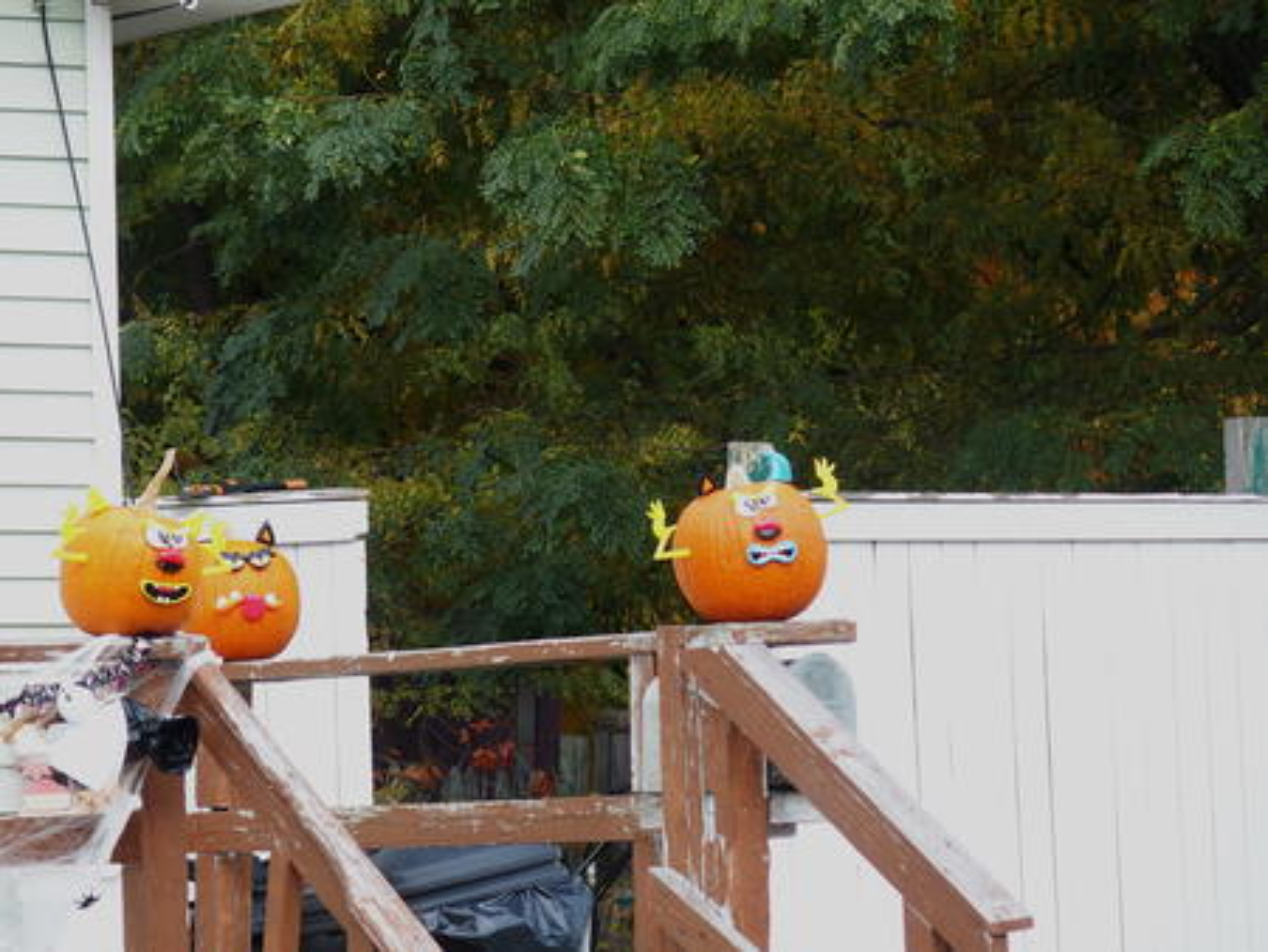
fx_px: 6670
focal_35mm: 182
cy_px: 476
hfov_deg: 10.9
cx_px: 634
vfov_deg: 8.2
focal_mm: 38.6
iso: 100
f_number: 2.8
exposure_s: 1/320
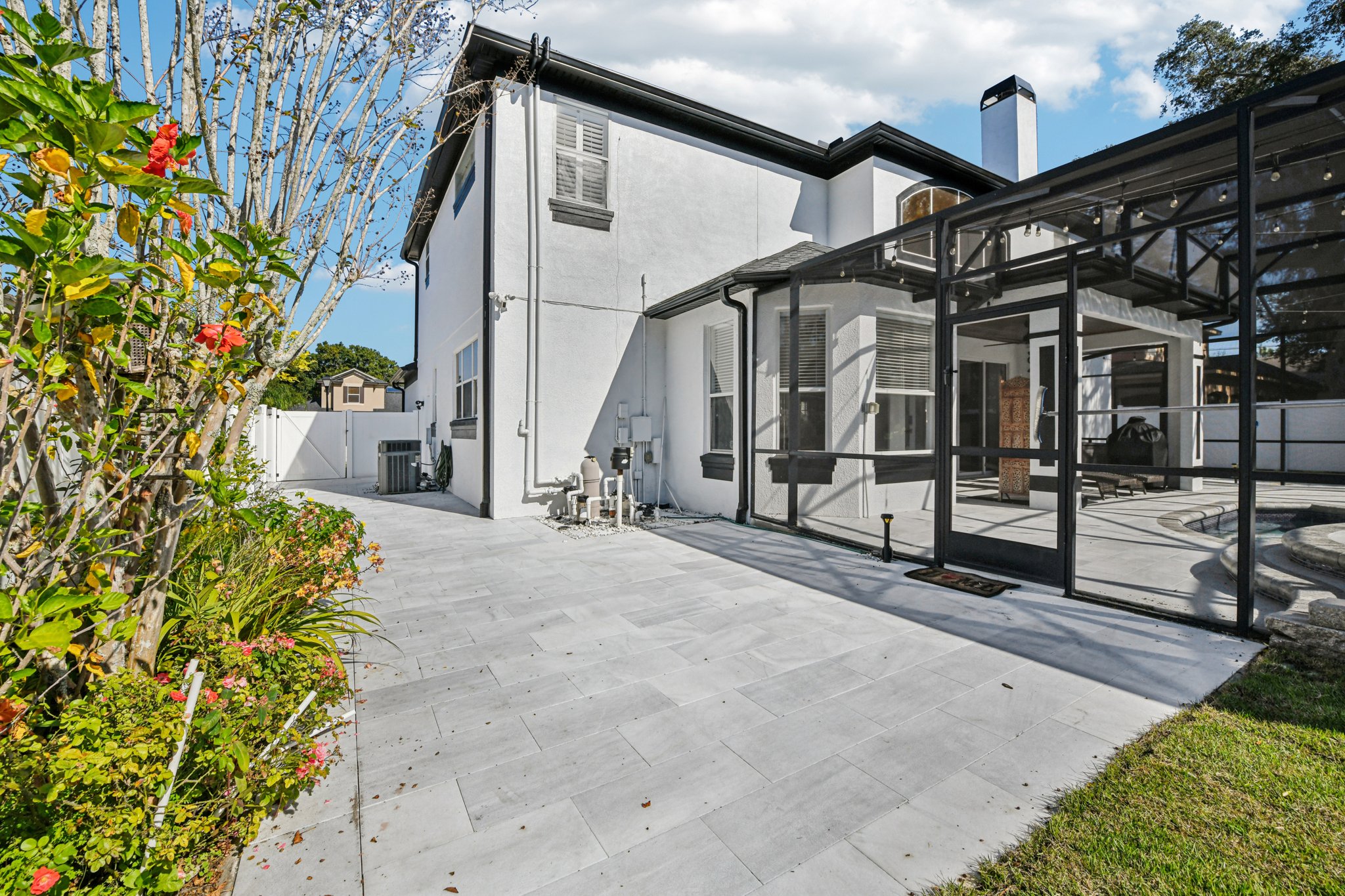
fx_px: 523
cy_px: 448
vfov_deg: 81.2
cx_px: 672
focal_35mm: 14
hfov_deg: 104.3
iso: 400
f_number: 8
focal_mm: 14
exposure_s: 1/1250
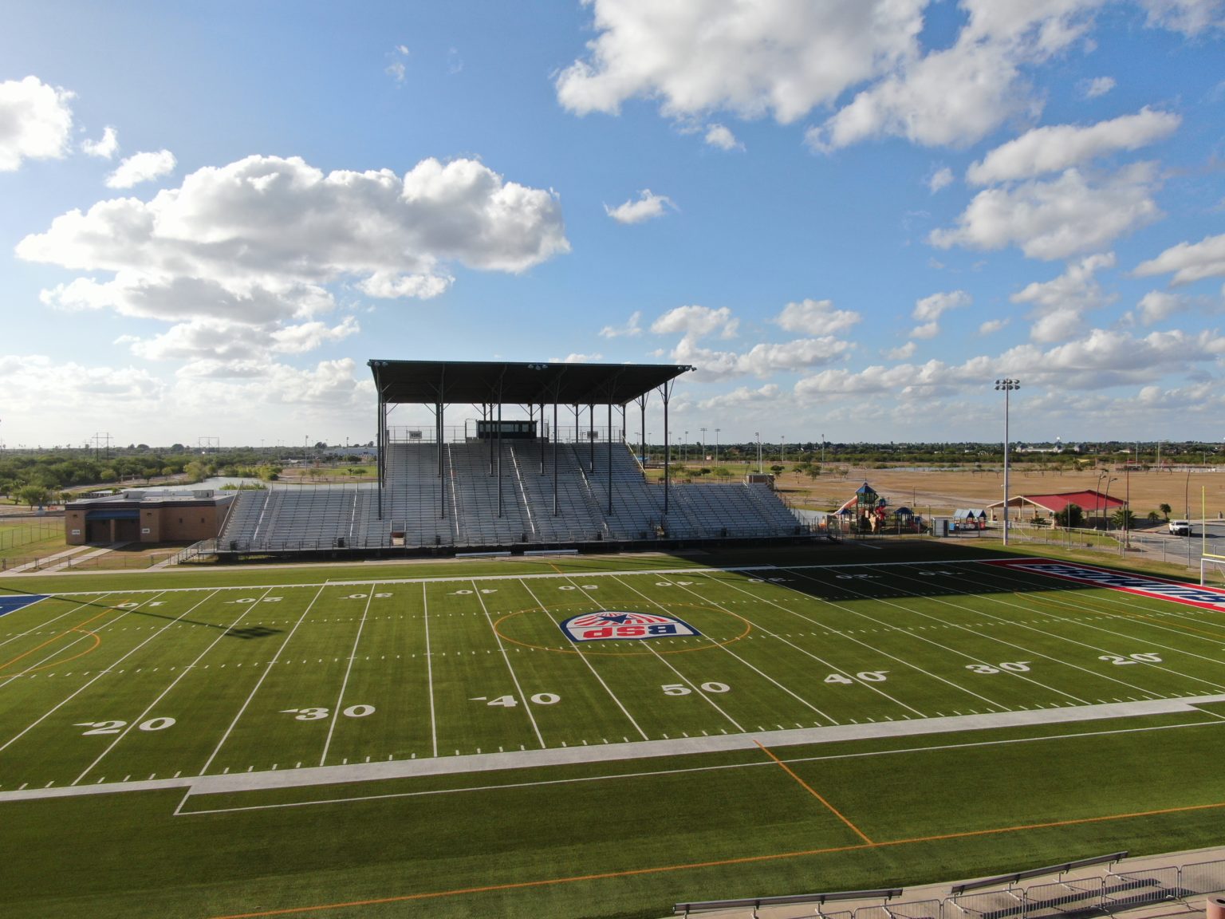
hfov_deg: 71.6
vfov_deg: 56.8
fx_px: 849
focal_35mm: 24
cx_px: 612
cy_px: 460
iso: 100
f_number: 2.8
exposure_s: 1/2000
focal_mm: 4.39
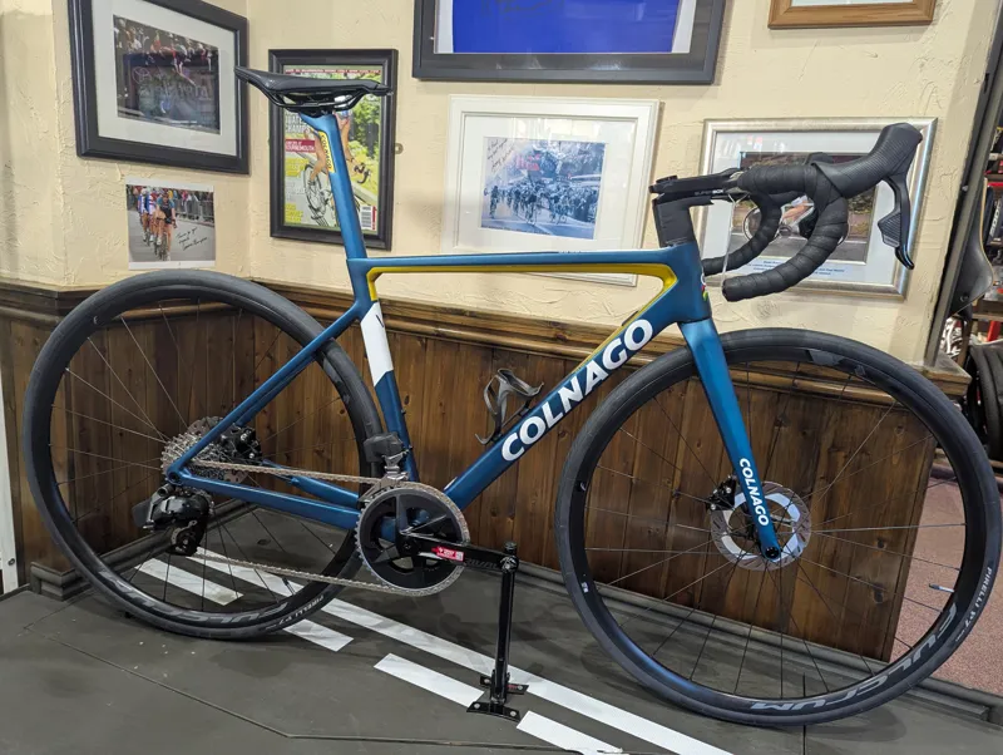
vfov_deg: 56.9
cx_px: 502
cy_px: 378
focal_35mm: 24
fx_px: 696
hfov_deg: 71.5
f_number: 1.85
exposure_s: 1/25
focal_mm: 6.81
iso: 164
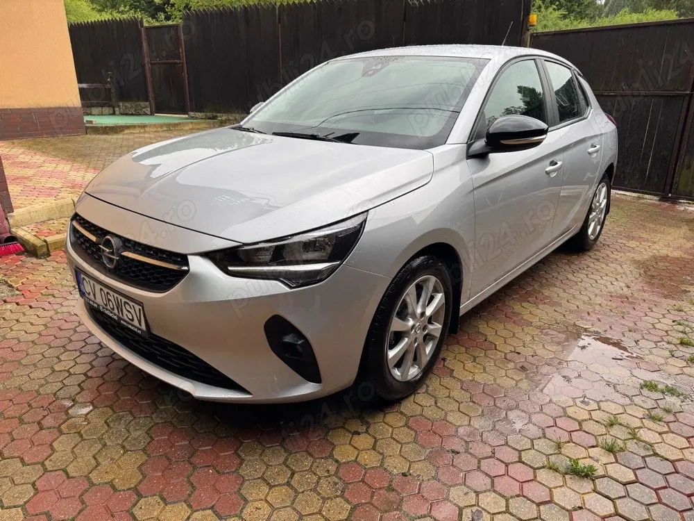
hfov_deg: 71.6
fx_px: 481
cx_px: 347
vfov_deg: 56.8
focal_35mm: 24
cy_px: 260
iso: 64
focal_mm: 6.76
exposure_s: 1/121
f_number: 1.78
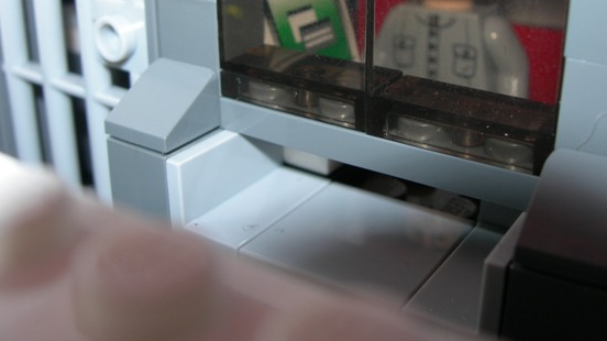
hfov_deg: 42.9
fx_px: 772
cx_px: 309
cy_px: 91
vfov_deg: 24.7
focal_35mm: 48
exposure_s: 1/60.1
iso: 50
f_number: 4.8
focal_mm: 7.8
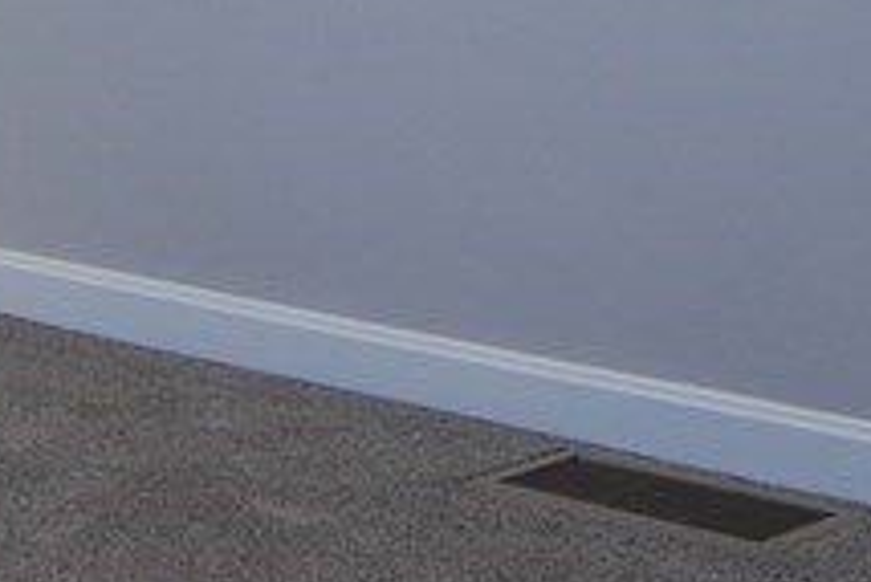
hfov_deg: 15.6
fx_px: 3123
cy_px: -2
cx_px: 4
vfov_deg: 10.6
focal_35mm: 129
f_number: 4
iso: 400
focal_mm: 18
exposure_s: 1/60
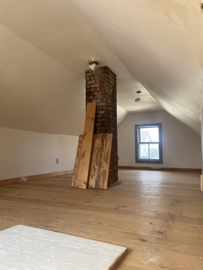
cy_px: 135
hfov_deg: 53.1
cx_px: 102
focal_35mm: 26
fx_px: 203
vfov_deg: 67.3
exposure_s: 1/121
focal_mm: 4.25
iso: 80
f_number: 1.8
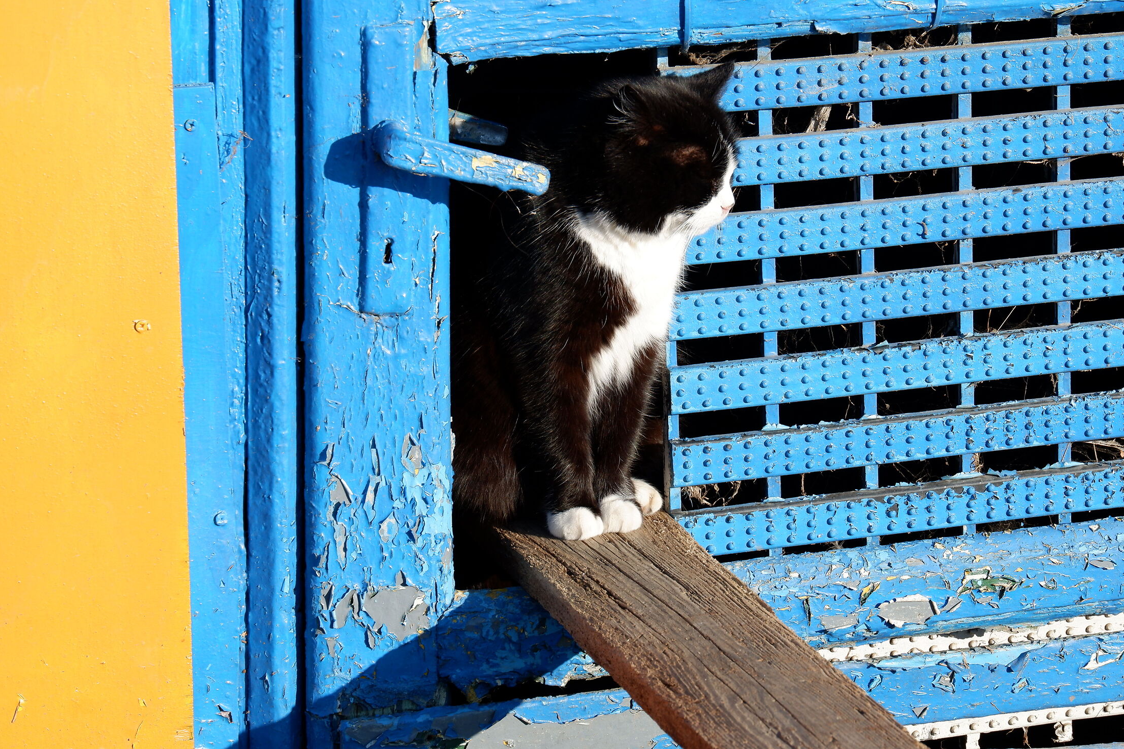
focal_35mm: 185
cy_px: 358
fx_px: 5776
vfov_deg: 7.4
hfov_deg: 11.1
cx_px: 611
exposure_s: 1/250
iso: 200
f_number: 8
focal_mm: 113.8
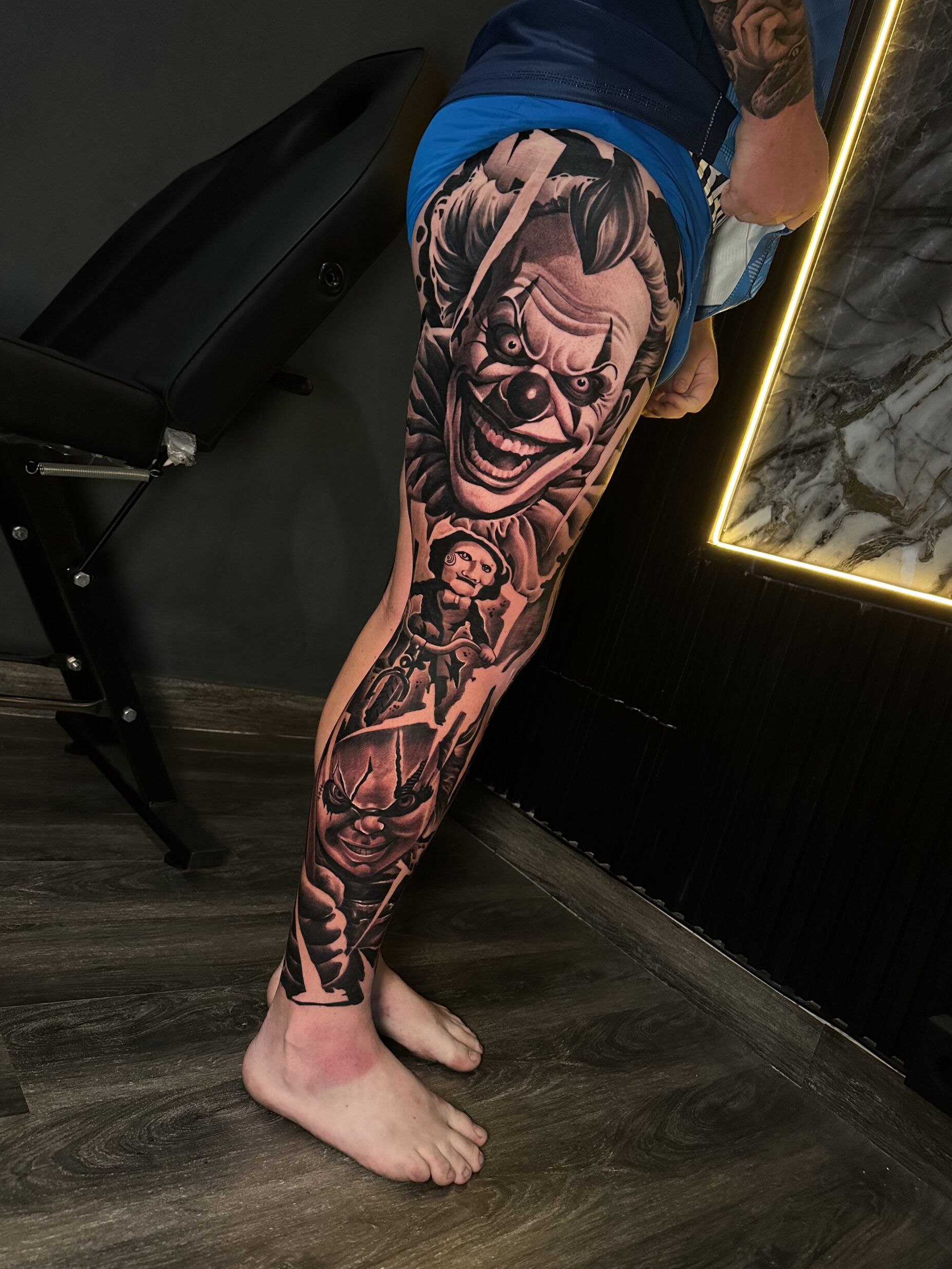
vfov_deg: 69.4
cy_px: 618
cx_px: 494
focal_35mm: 25
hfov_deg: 54.9
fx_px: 917
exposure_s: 1/50
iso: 640
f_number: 1.78
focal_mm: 6.86
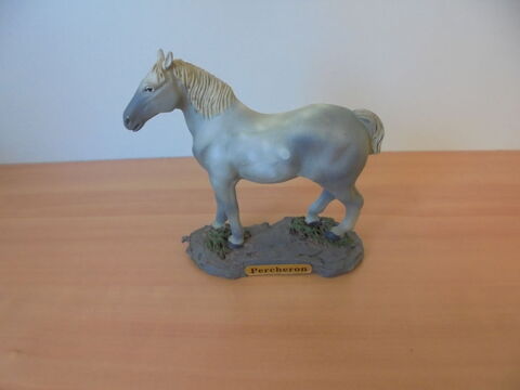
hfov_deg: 67.3
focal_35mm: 26
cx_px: 260
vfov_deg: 53.1
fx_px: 391
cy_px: 195
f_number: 3.5
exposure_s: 1/30
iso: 400
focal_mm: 4.6
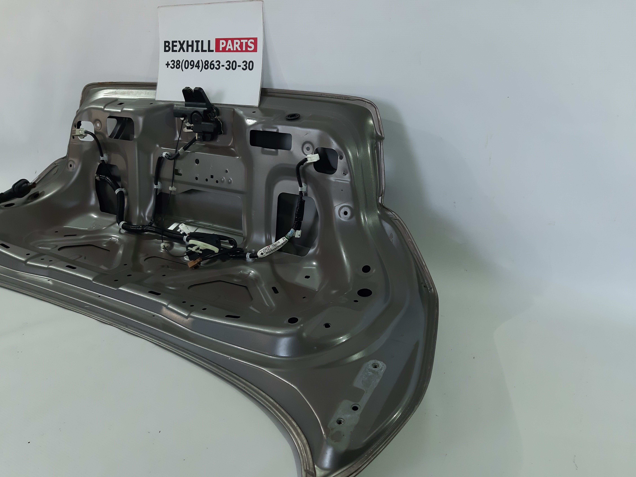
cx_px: 318
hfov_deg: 65.3
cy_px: 238
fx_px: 496
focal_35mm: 27
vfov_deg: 51.4
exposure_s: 1/50
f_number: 1.7
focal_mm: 3.93
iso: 100
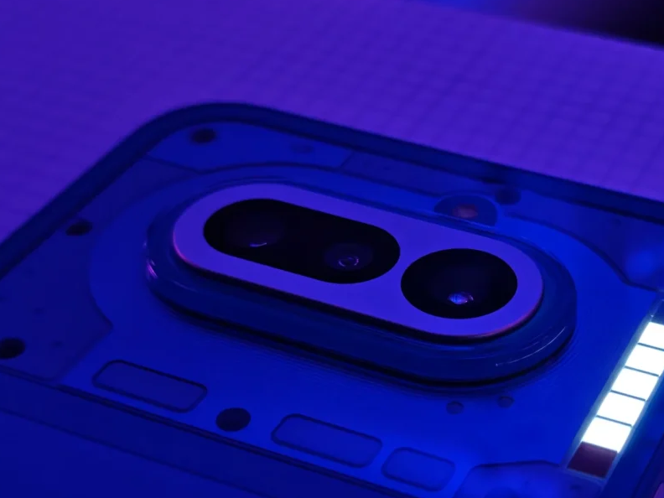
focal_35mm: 72
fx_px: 1381
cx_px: 485
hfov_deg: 26.7
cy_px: 364
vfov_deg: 20.3
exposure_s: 1/100
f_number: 1.6
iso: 64
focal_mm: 5.4
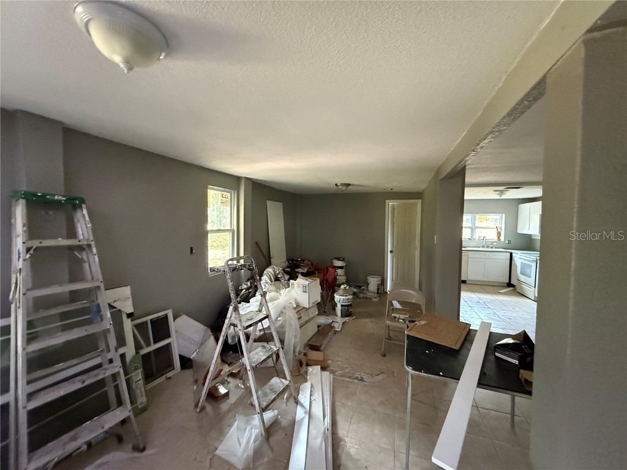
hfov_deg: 102.1
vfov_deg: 85.7
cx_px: 314
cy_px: 235
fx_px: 254
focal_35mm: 14
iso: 1600
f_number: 2.2
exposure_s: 1/59
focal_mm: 2.22
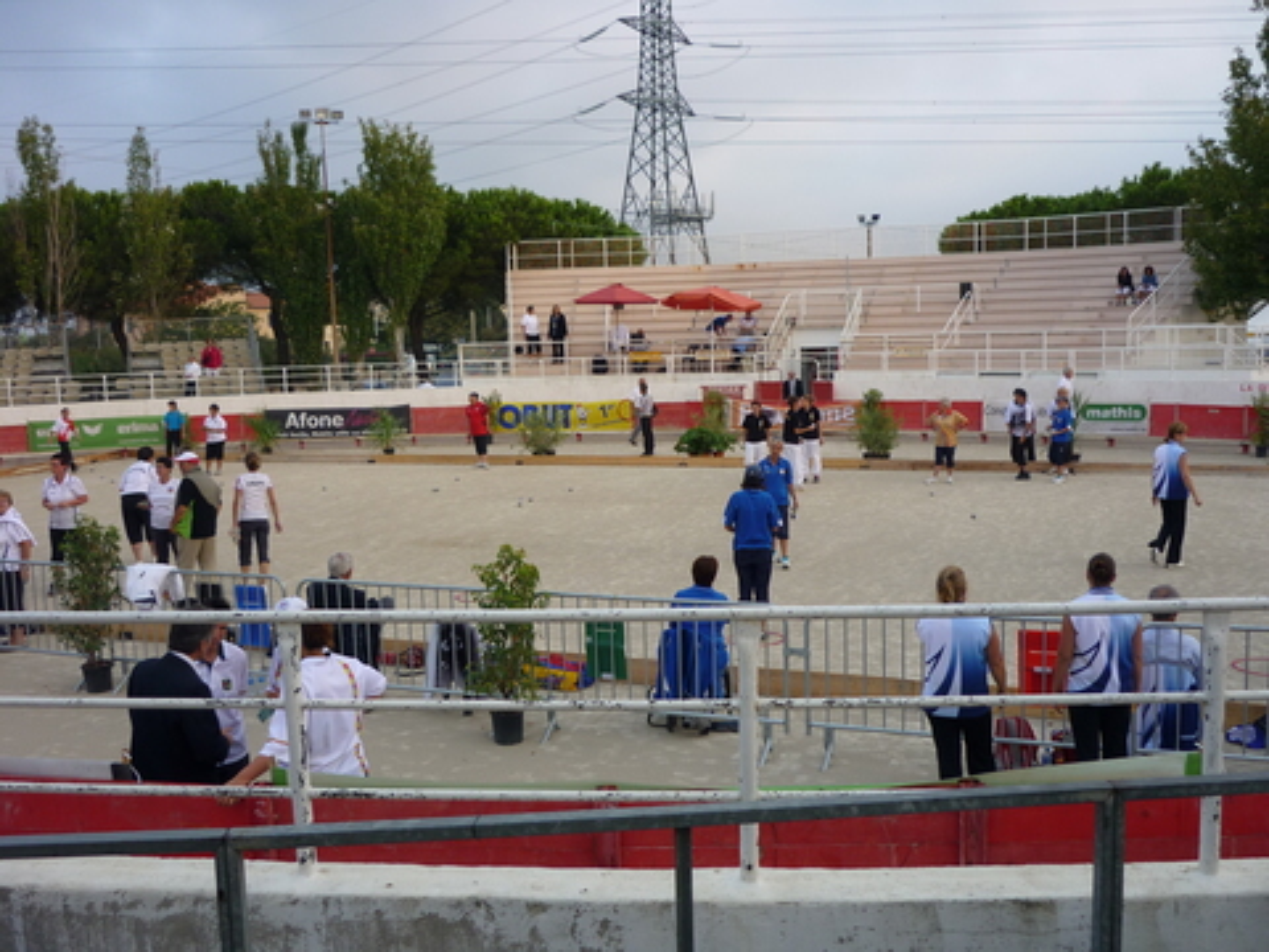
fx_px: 1210
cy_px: 476
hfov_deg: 55.4
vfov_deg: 42.9
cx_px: 634
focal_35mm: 33
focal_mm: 5.5
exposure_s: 1/160
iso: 80
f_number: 2.8
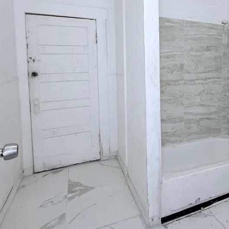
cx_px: 181
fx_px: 210
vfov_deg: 56.1
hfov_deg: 53.7
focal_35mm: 28
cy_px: 76
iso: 320
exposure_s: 1/87
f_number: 2.2
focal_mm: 2.22
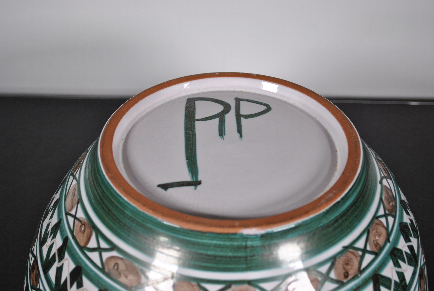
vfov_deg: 23.8
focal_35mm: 57
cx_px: 217
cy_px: 146
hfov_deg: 35.0
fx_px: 688
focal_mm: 38
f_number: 5
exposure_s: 1/160
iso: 200
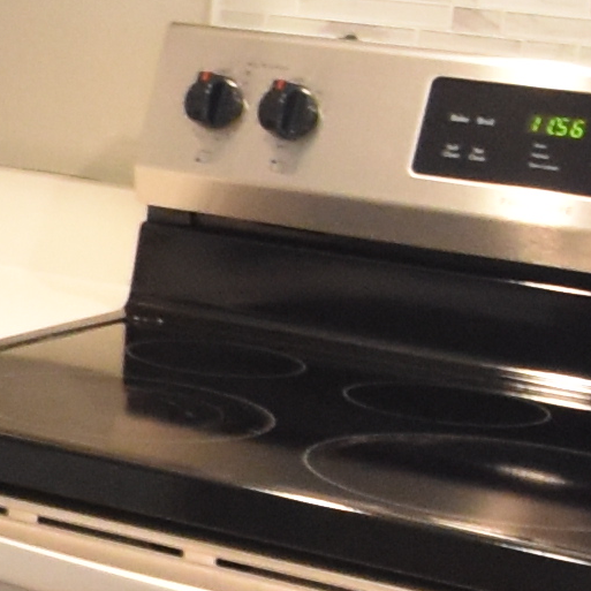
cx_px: -939
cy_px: 306
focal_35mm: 149
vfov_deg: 11.7
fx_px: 2878
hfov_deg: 9.9
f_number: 3.5
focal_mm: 10
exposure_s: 1/60
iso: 1400
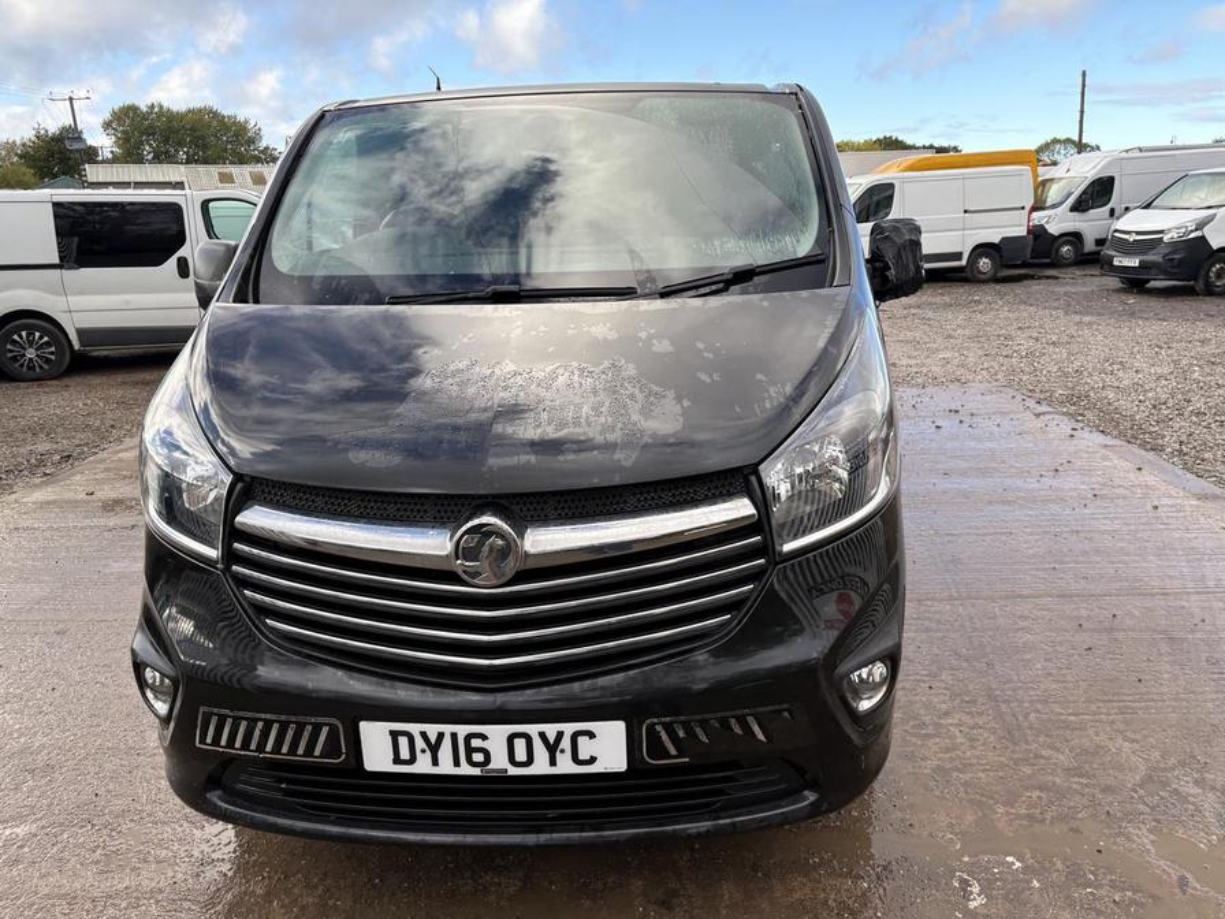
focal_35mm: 26
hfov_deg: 67.3
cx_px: 612
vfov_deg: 53.1
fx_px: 920
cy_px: 460
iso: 50
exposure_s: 1/561
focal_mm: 5.96
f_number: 1.6
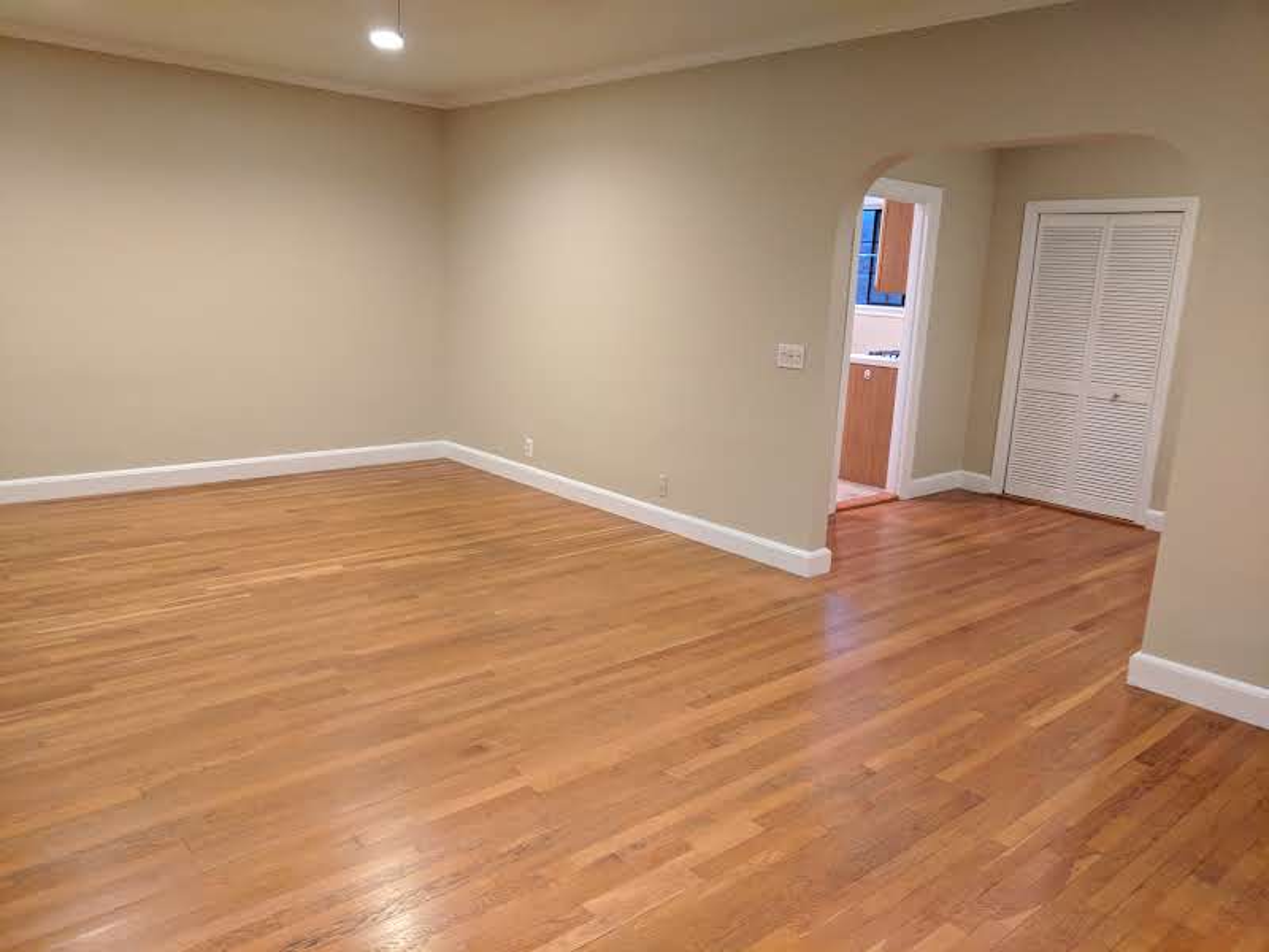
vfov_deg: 53.1
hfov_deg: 67.3
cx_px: 634
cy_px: 476
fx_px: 953
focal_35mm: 26
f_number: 2
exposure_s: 1/30
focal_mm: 4.67
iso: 632
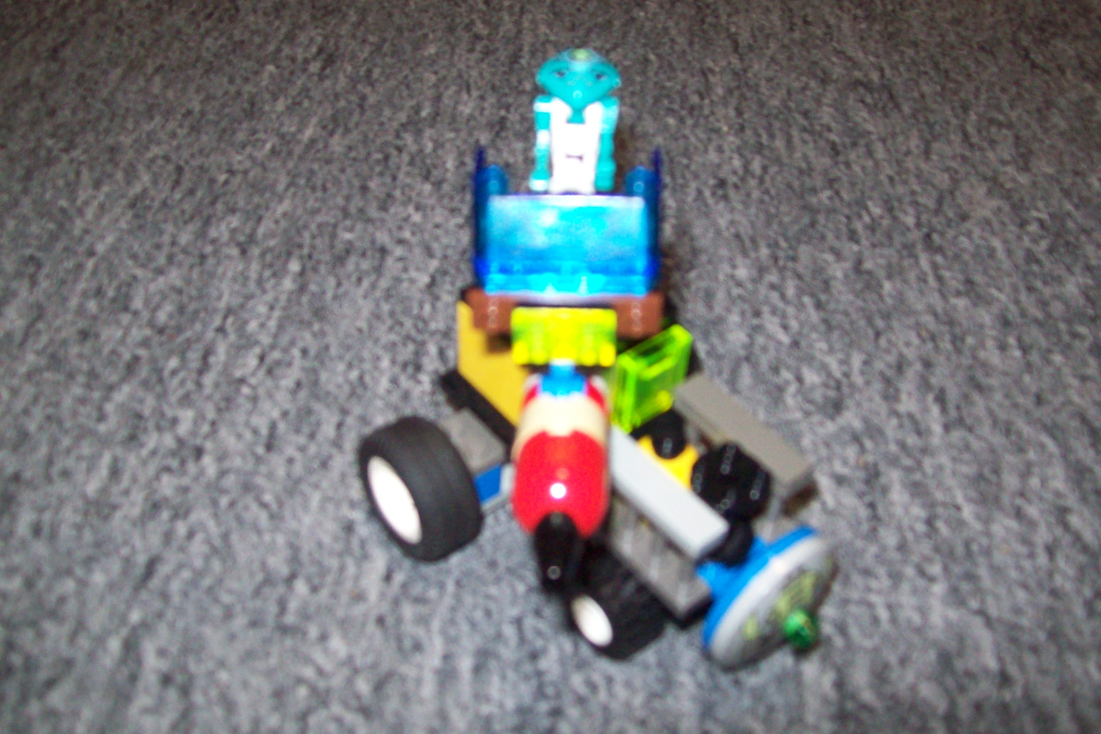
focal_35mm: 38
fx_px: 1162
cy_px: 367
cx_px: 555
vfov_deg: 35.0
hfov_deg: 50.7
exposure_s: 1/64
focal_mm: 6
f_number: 2.7
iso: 200
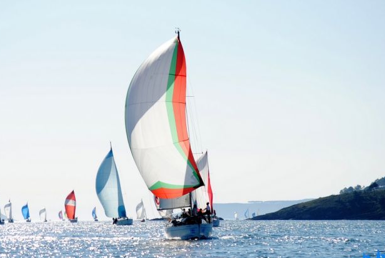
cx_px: 161
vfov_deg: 6.7
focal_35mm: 205
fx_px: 2192
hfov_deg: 10.0
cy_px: 127
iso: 100
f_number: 6.3
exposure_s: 1/640
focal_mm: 105
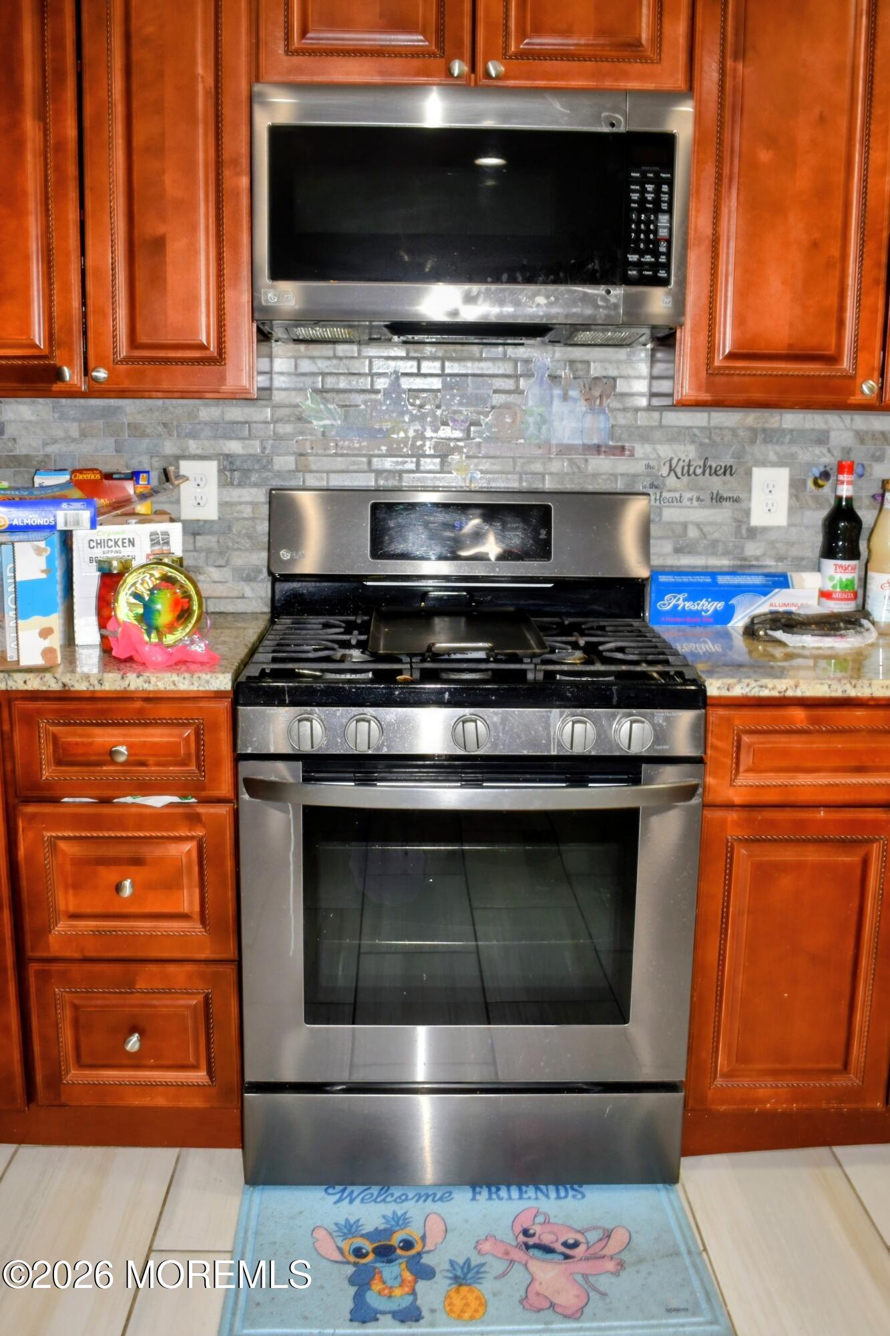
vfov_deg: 57.2
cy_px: 668
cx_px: 445
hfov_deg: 40.0
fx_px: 1224
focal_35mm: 33
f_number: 5.6
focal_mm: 22
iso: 250
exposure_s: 1/30
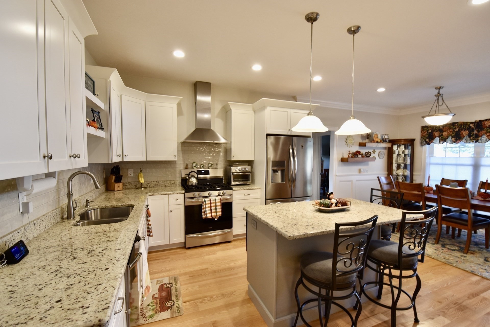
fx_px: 204
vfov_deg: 77.3
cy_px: 164
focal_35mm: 15
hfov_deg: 100.4
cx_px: 245
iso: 320
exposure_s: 1/13
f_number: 6.3
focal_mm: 10
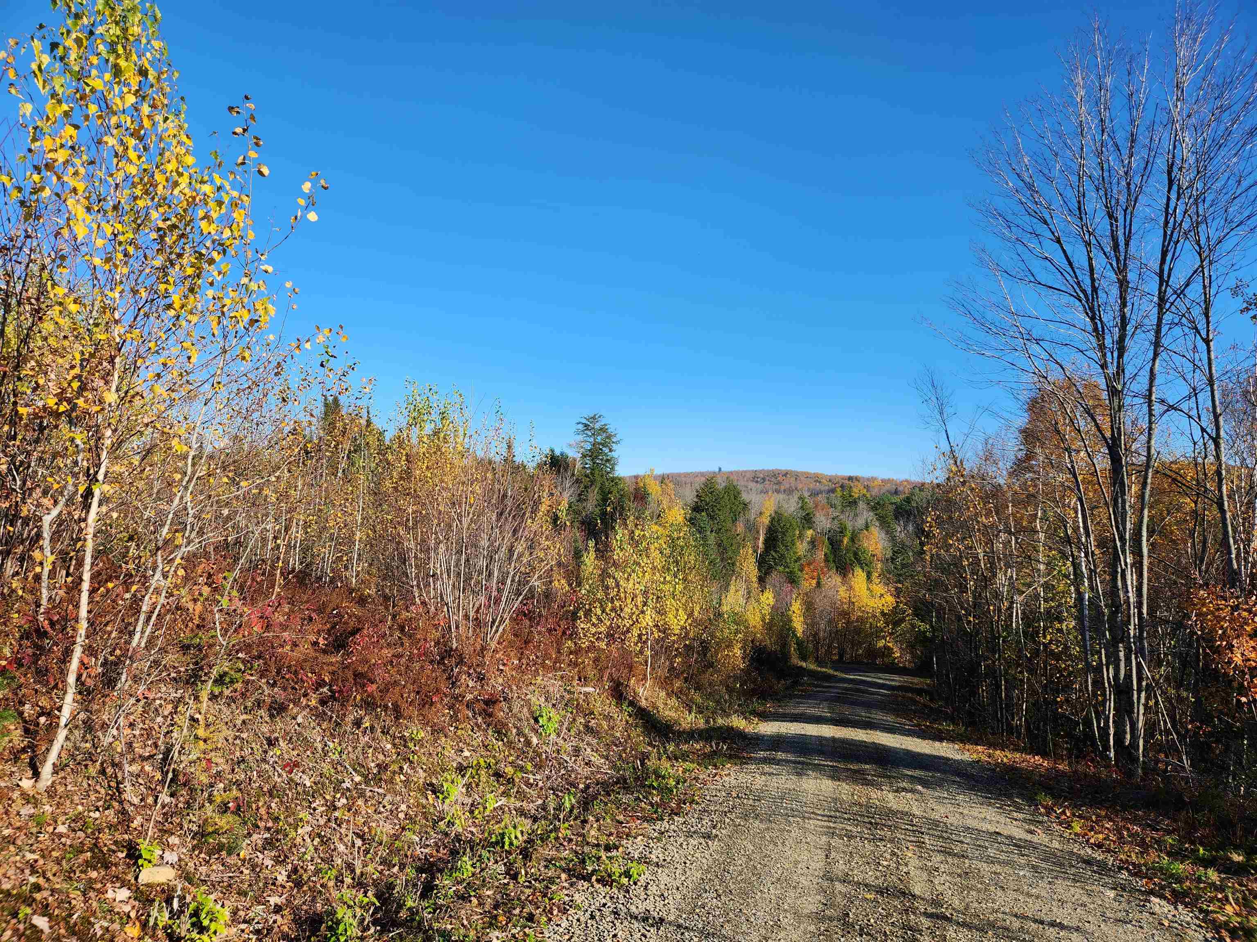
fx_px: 835
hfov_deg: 73.9
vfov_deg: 58.9
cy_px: 471
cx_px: 628
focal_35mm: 23
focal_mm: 5.4
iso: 20
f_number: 1.8
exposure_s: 1/1002
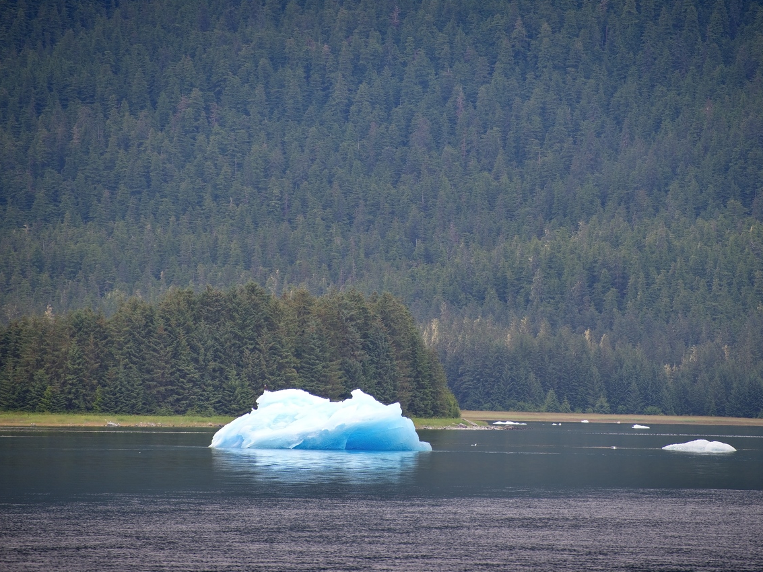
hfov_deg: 6.1
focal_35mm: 326
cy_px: 286
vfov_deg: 4.6
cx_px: 411
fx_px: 7186
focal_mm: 300
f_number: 5.6
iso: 400
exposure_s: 1/640
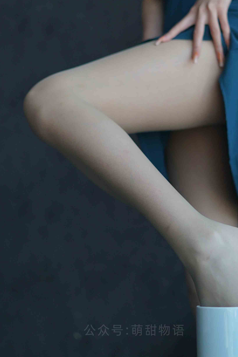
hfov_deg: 15.7
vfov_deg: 23.4
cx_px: 164
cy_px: 157
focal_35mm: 87
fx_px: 861
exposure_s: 1/1250
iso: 400
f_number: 2
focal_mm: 50
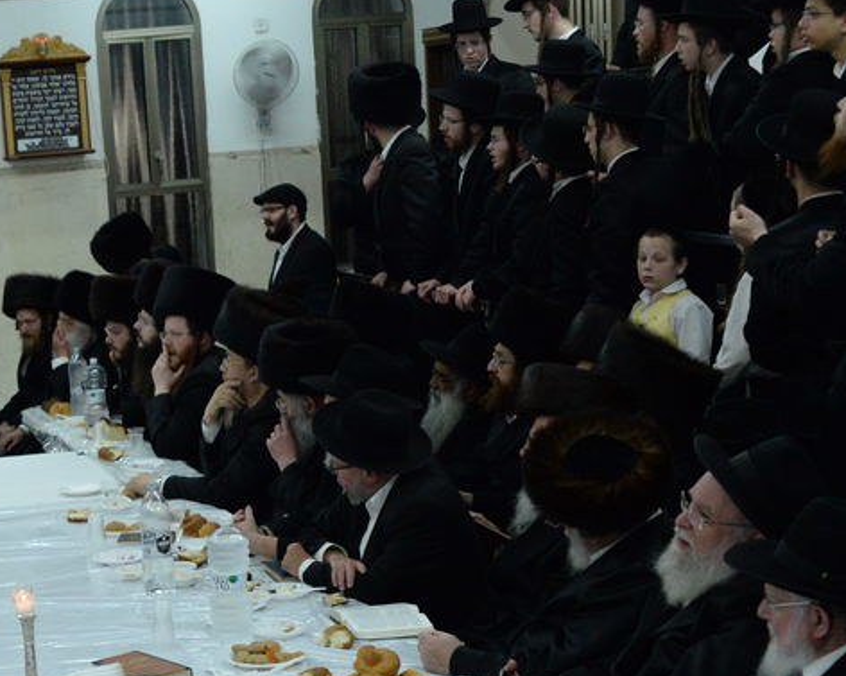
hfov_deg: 23.1
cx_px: -65
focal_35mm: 78
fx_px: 1952
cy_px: 559
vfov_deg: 19.4
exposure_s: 1/320
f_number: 5
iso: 3200
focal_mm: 28
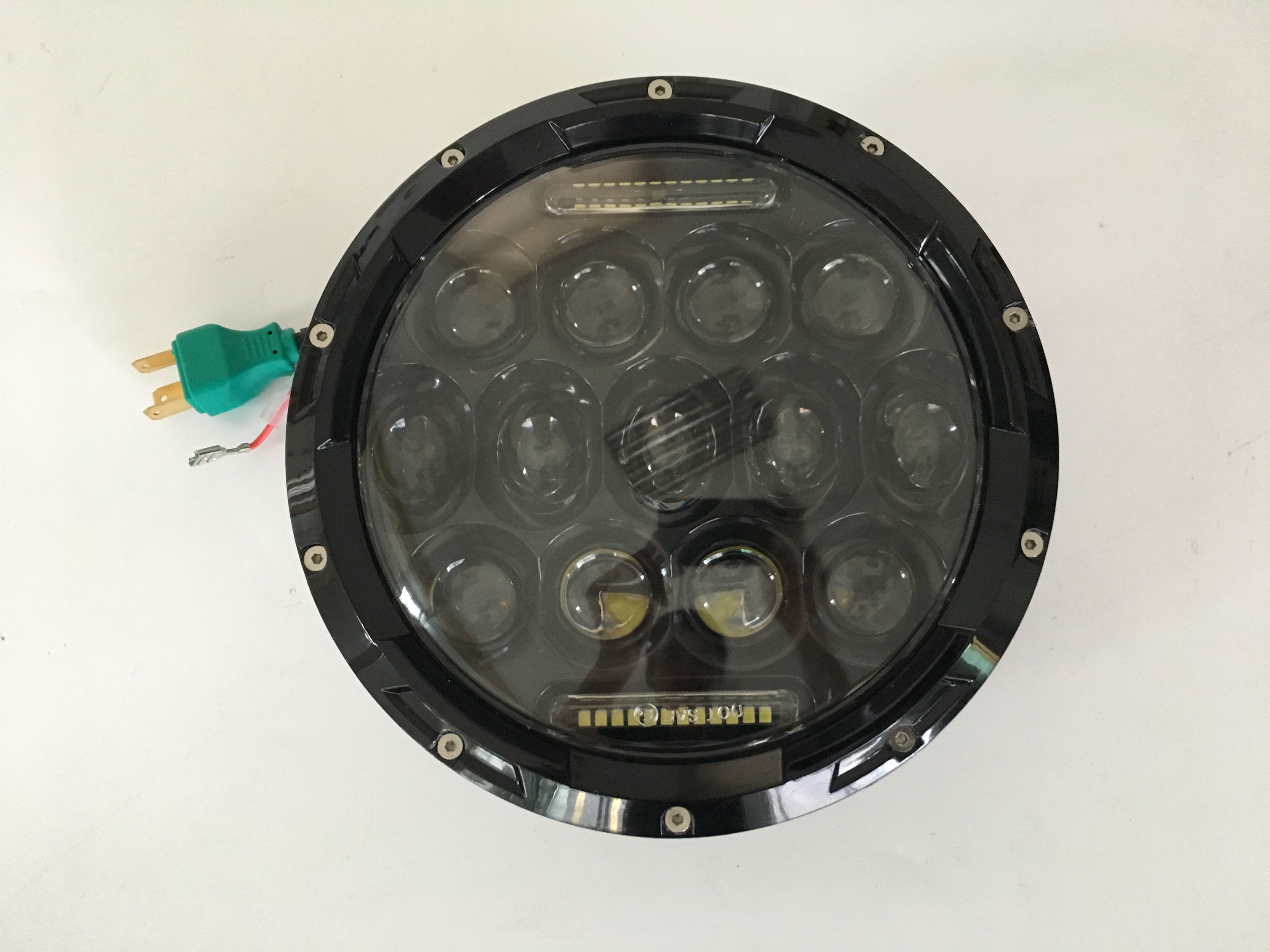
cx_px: 635
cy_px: 476
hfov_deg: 61.7
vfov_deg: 48.2
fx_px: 1064
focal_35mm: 29
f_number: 2.2
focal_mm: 4.15
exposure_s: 1/17
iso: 200
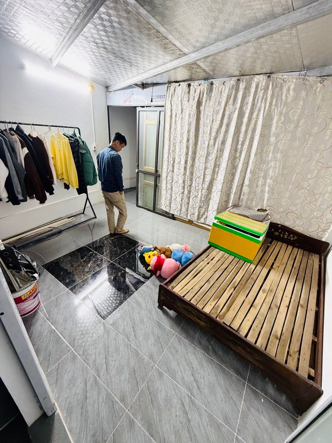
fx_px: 179
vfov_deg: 102.1
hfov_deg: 85.7
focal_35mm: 14
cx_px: 166
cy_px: 222
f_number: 2.2
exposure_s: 1/50
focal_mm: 2.22
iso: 250
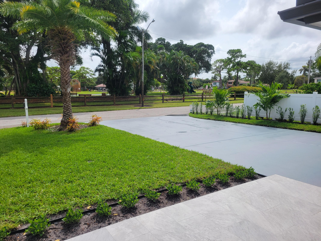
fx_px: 241
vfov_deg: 53.1
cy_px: 120
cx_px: 160
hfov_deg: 67.3
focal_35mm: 26
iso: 40
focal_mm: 5.4
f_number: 1.8
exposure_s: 1/2497
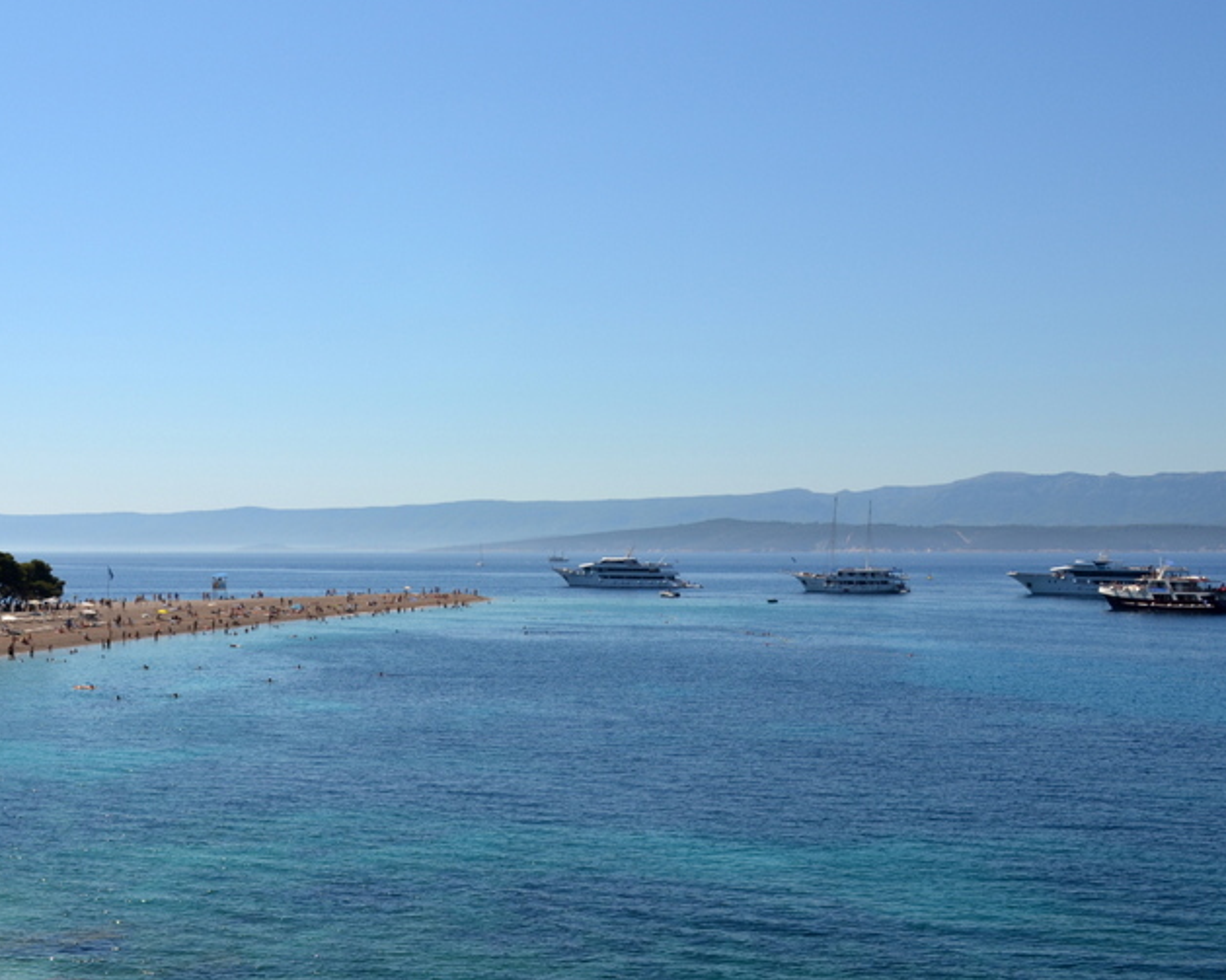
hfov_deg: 42.8
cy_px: 475
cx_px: 538
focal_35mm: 43
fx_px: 1560
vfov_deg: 34.9
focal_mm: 24
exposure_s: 1/320
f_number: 9
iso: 100
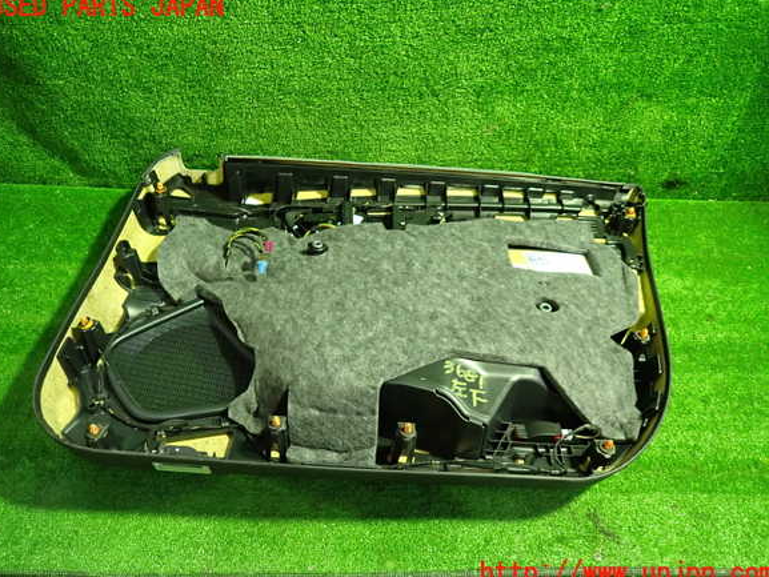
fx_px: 578
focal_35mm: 26
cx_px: 381
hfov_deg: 67.3
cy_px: 290
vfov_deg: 53.1
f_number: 2
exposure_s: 1/30
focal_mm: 4.5
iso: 500
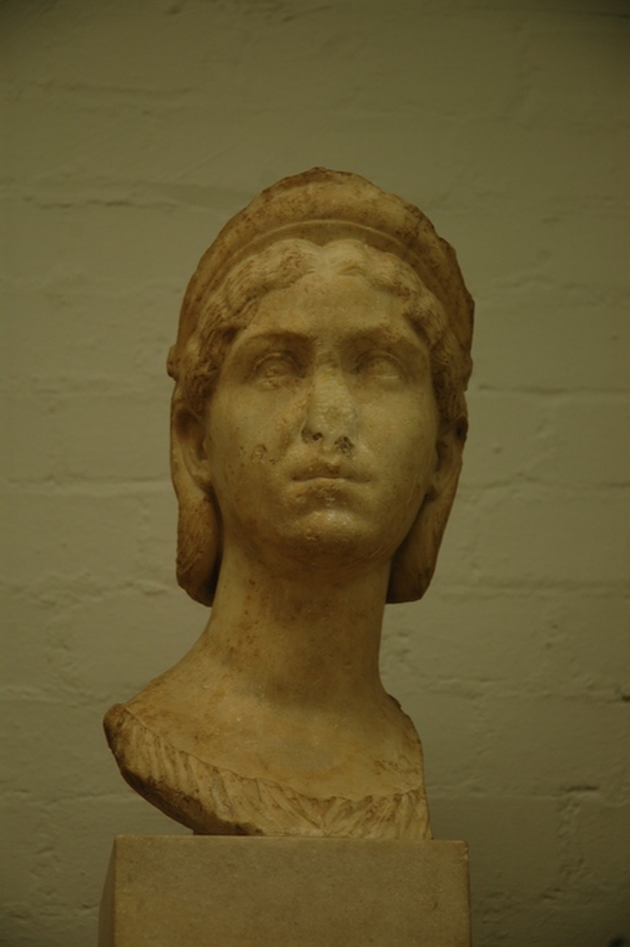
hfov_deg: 13.0
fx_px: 2759
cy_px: 474
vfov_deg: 19.5
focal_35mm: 105
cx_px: 315
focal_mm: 70
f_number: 4.5
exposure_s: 1/40
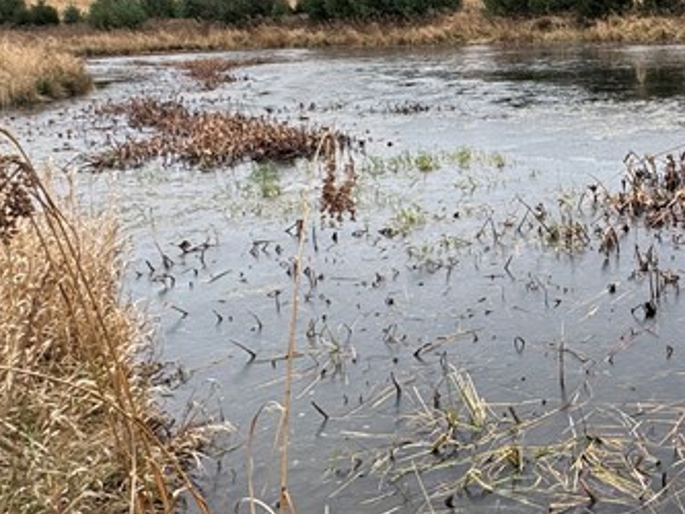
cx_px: 685
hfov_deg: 38.8
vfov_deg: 33.2
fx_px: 851
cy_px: 154
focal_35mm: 43
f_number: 2.2
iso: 40
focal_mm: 2.22
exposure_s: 1/168
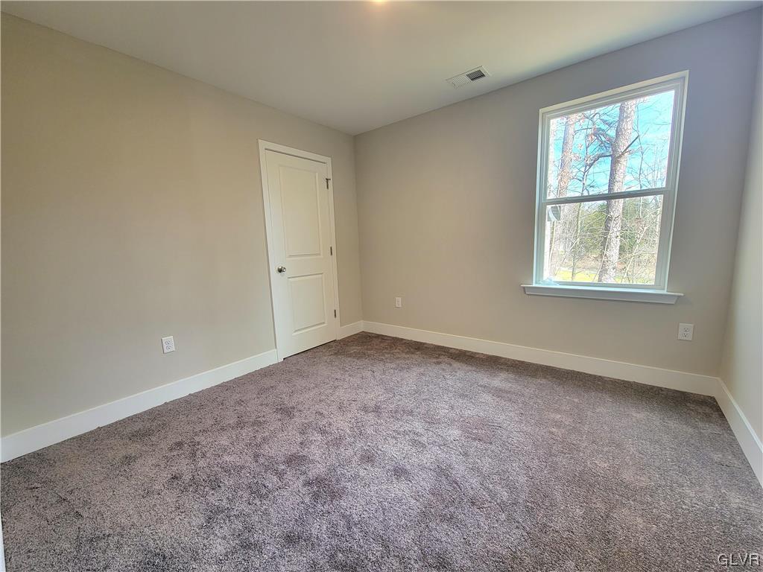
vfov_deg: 89.9
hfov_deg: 106.2
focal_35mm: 13
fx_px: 287
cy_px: 286
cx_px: 382
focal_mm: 2.2
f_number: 2.2
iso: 80
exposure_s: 1/60.2
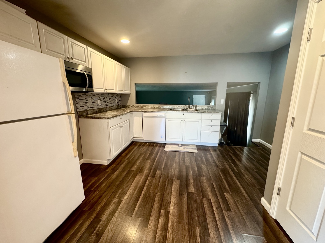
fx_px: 131
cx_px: 162
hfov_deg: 102.1
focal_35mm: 14
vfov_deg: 85.7
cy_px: 122
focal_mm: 2.22
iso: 250
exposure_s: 1/60
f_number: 2.2
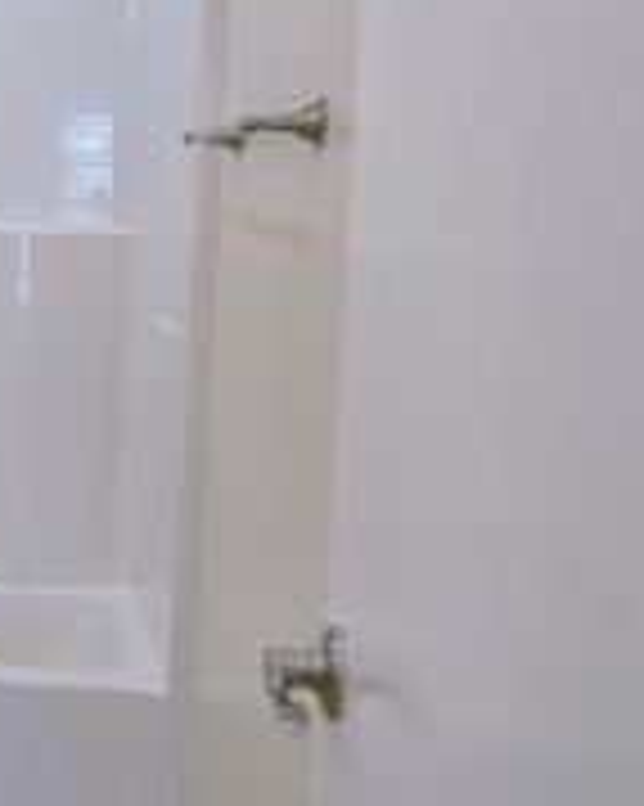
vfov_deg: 32.6
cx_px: -259
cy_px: 234
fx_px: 1359
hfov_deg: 22.8
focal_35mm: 57
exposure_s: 1/50
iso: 125
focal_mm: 17
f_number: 2.8
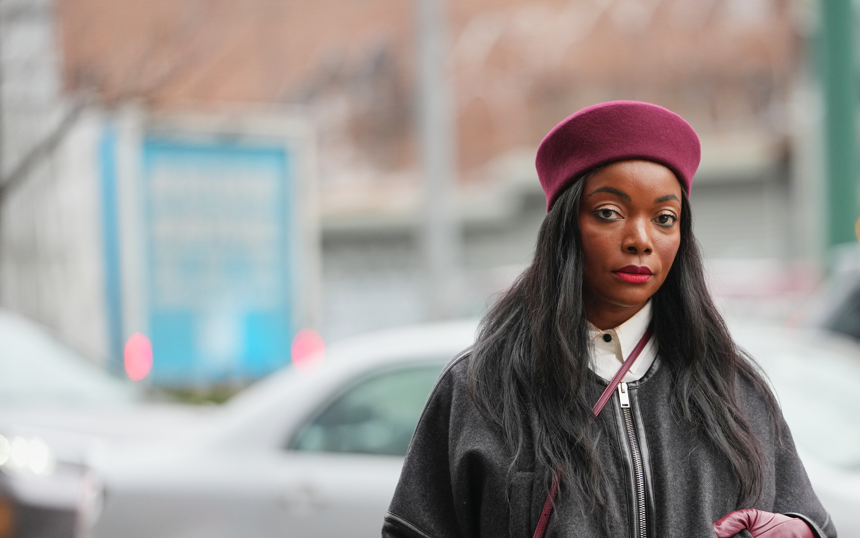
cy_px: 368
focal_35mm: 172
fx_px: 4031
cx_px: 601
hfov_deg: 12.2
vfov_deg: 7.6
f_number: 2
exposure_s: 1/1000
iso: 1000
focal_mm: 120
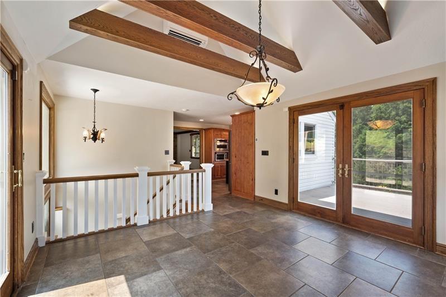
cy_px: 148
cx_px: 223
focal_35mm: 15
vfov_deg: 77.3
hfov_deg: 100.4
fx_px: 186
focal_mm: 15
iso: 125
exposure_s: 1/60
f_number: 4
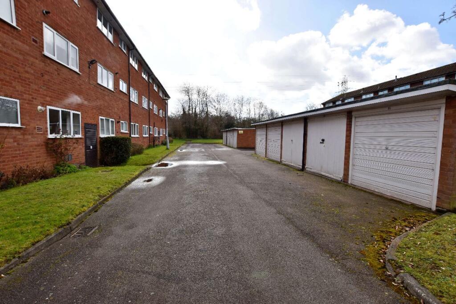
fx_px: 190
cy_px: 152
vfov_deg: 77.3
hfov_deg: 100.4
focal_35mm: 15
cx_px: 228
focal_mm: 10
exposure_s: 1/250
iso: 180
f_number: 8
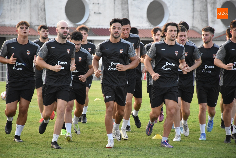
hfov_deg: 9.8
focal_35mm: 210
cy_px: 79
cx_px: 118
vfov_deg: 6.6
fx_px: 1378
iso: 2500
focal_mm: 140
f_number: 5.6
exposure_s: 1/500
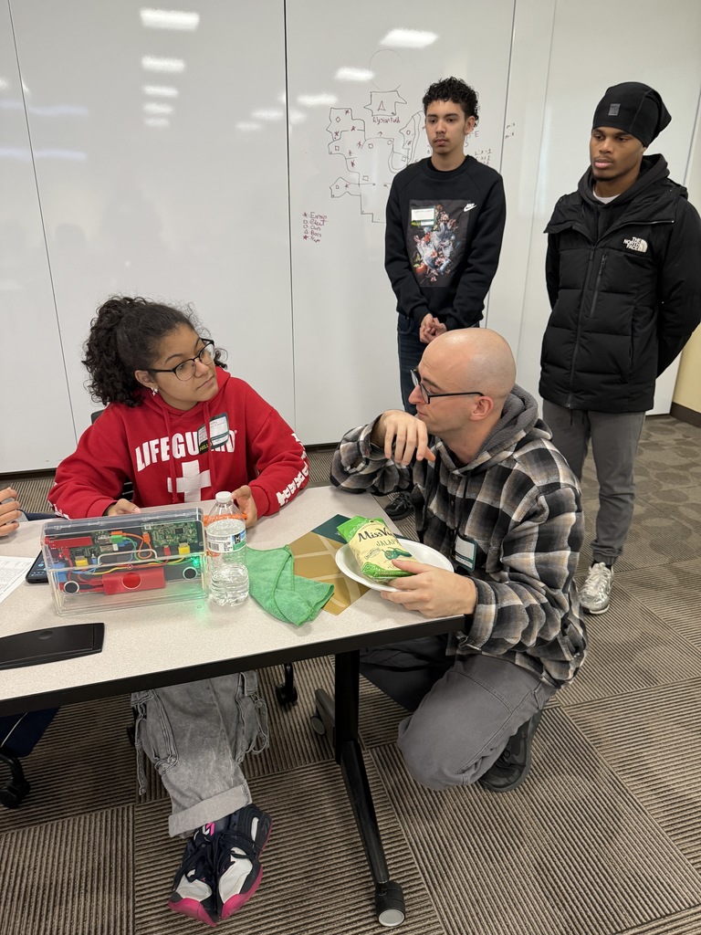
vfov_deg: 71.6
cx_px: 350
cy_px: 468
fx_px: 648
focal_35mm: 24
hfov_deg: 56.8
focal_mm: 6.76
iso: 320
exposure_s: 1/60
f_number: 1.78
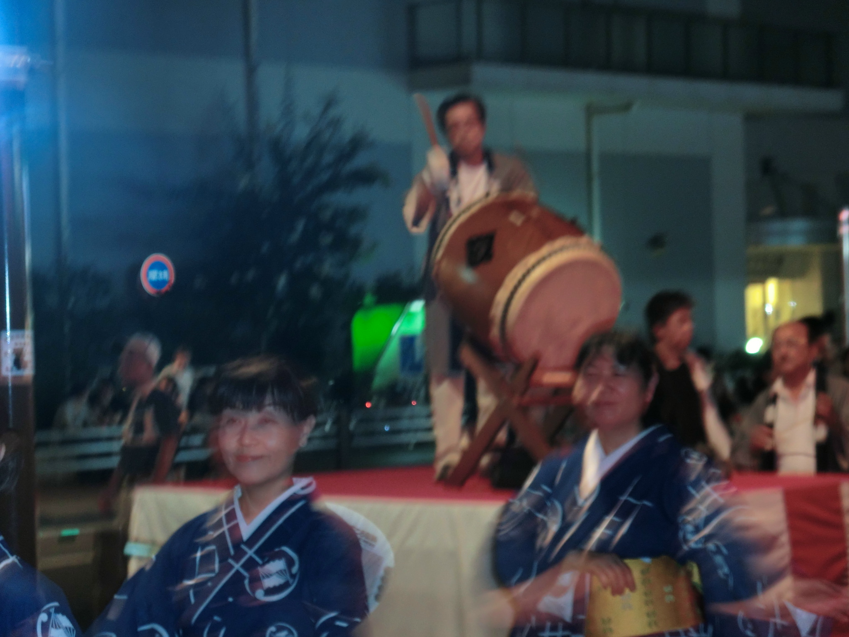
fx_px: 2256
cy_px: 318
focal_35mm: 92
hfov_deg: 21.3
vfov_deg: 16.1
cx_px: 424
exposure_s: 1/8
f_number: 4.2
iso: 400
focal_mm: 16.3
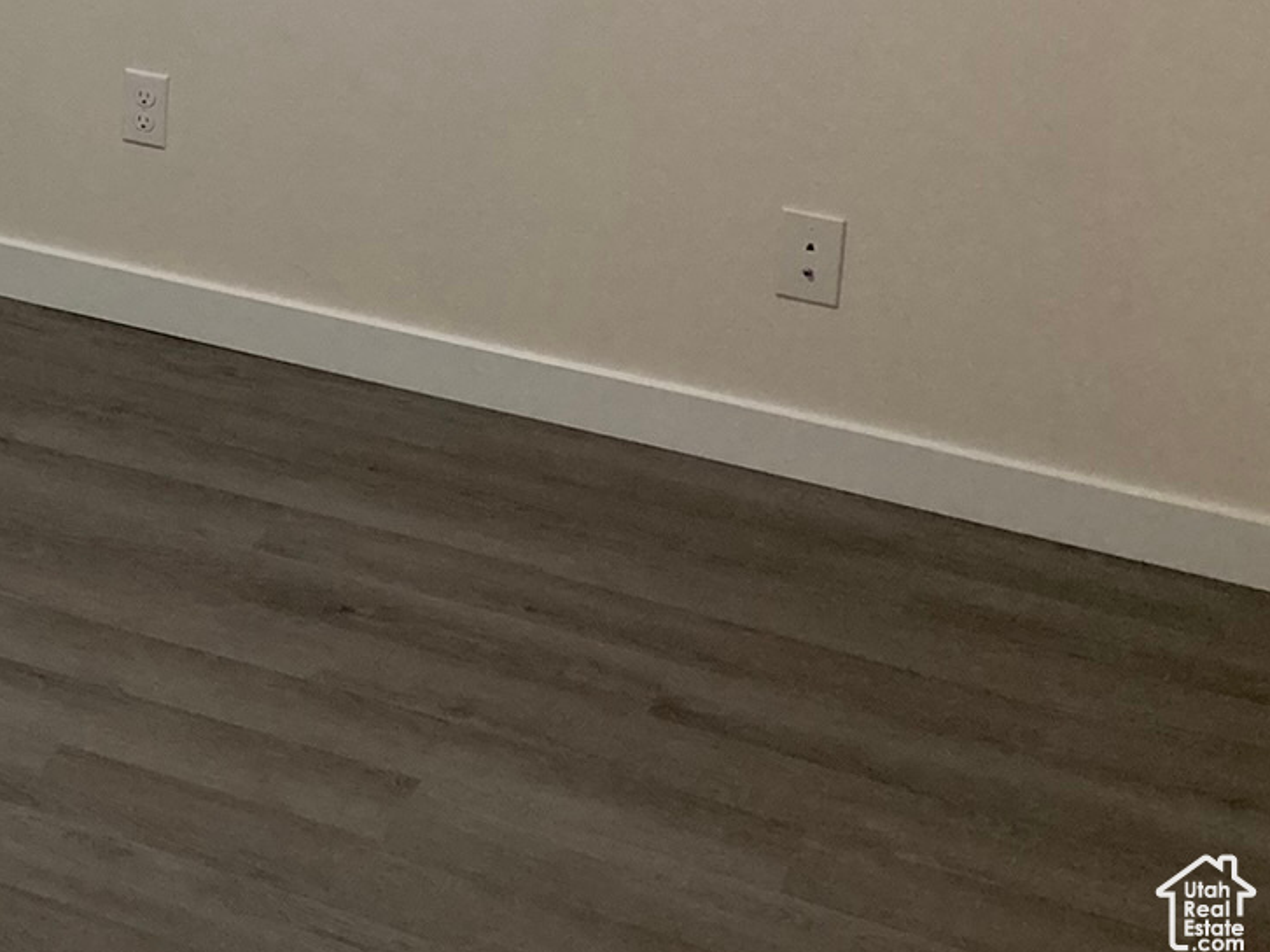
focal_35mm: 79
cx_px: -507
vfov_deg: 17.3
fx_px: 2897
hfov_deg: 21.6
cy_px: -366
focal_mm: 3.99
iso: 160
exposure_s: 1/60
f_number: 1.8
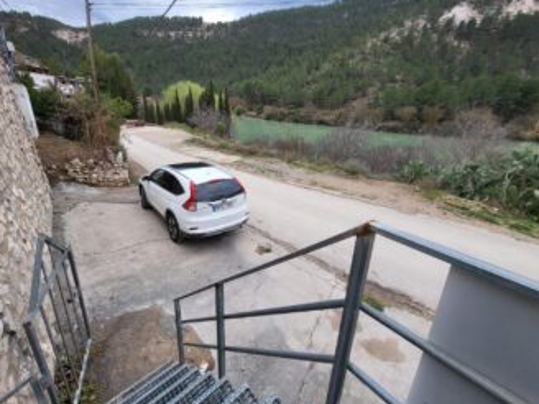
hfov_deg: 98.1
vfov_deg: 81.5
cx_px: 260
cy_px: 182
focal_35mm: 15
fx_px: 234
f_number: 2.2
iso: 32
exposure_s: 1/100
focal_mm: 1.74
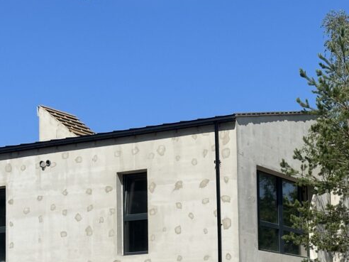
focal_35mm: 100
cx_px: 237
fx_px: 1008
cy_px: 246
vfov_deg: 14.6
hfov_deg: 19.6
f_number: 1.78
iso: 64
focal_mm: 6.86
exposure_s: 1/6211
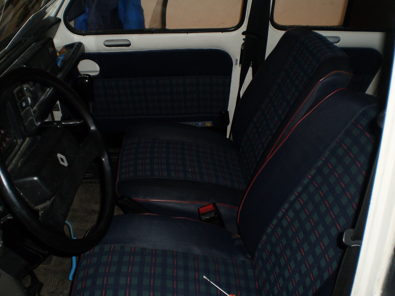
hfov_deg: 51.4
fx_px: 411
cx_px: 198
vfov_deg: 39.7
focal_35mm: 36
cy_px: 148
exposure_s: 1/30
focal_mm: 6.3
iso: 125
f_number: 3.1
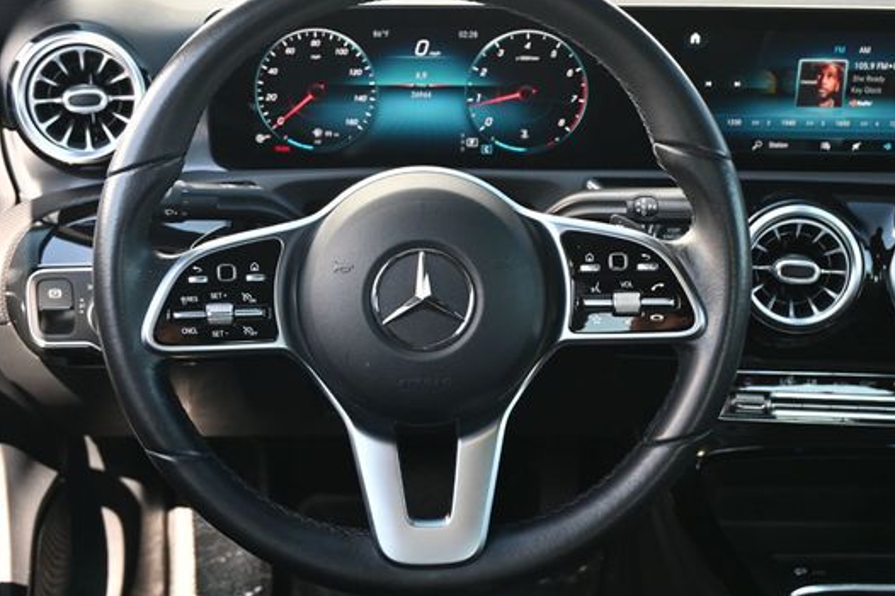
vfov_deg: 29.4
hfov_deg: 43.1
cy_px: 266
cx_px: 424
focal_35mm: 46
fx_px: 1133
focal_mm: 25
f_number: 4.2
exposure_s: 1/125
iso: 400
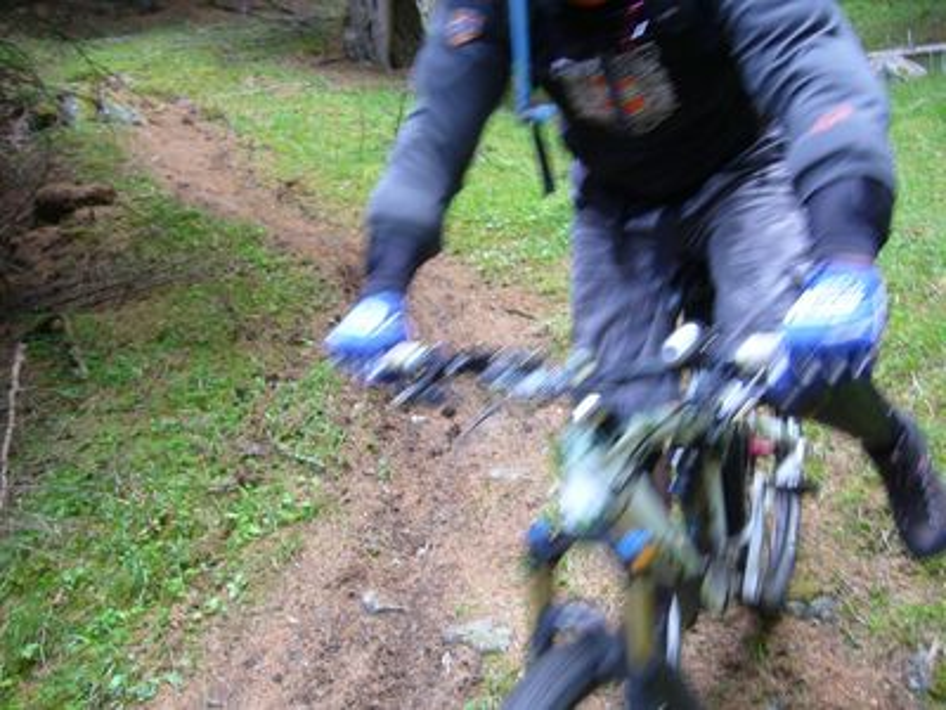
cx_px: 473
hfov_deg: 52.6
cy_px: 355
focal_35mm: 35
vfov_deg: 40.7
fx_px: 956
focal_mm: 5.8
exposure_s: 1/25
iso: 80
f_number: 2.8
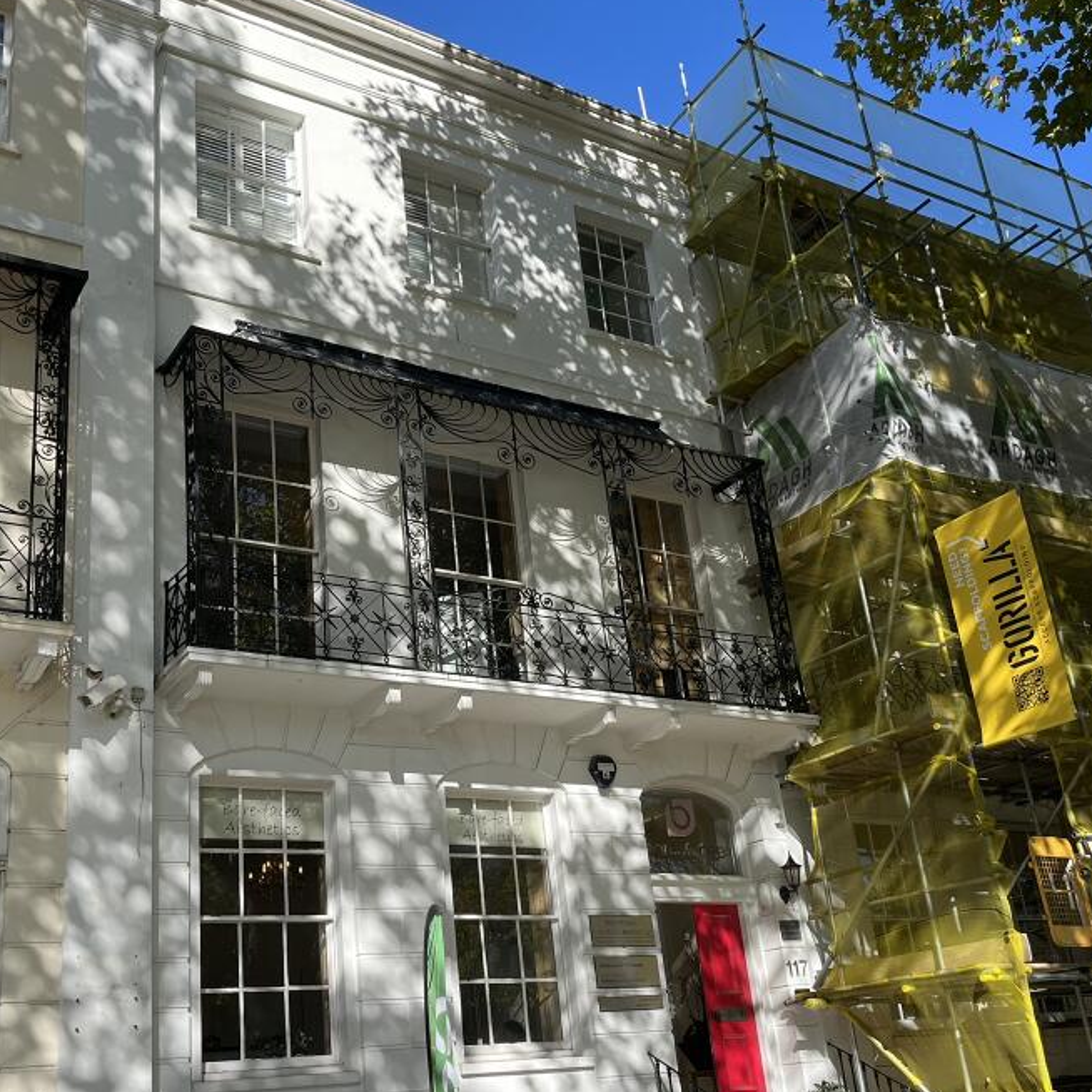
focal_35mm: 36
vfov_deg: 46.0
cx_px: 449
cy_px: 594
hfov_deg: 45.8
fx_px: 1285
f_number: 1.6
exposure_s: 1/1497
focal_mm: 5.1
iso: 50
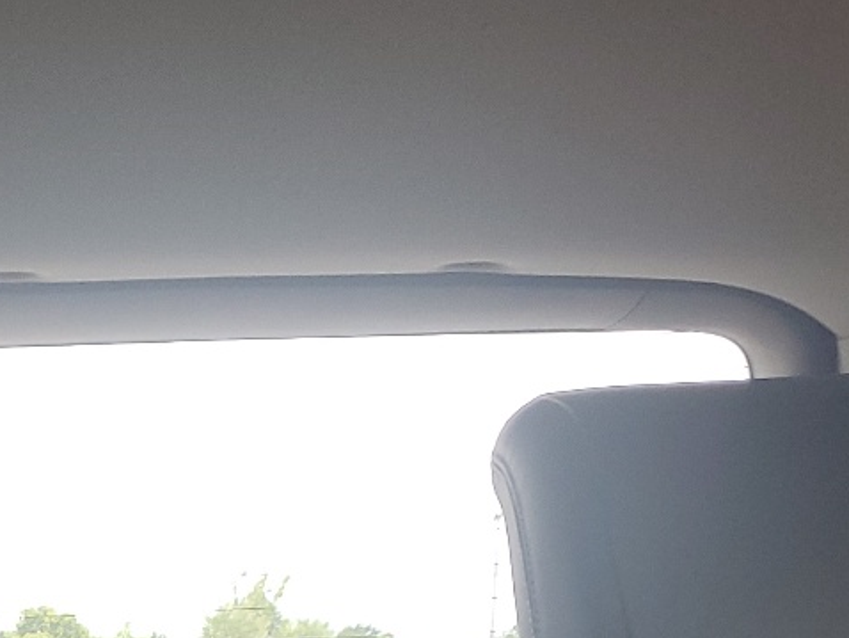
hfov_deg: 21.7
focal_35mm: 87
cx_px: 4
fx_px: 2135
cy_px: 1065
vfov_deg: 15.2
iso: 65
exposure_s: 1/120
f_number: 1.5
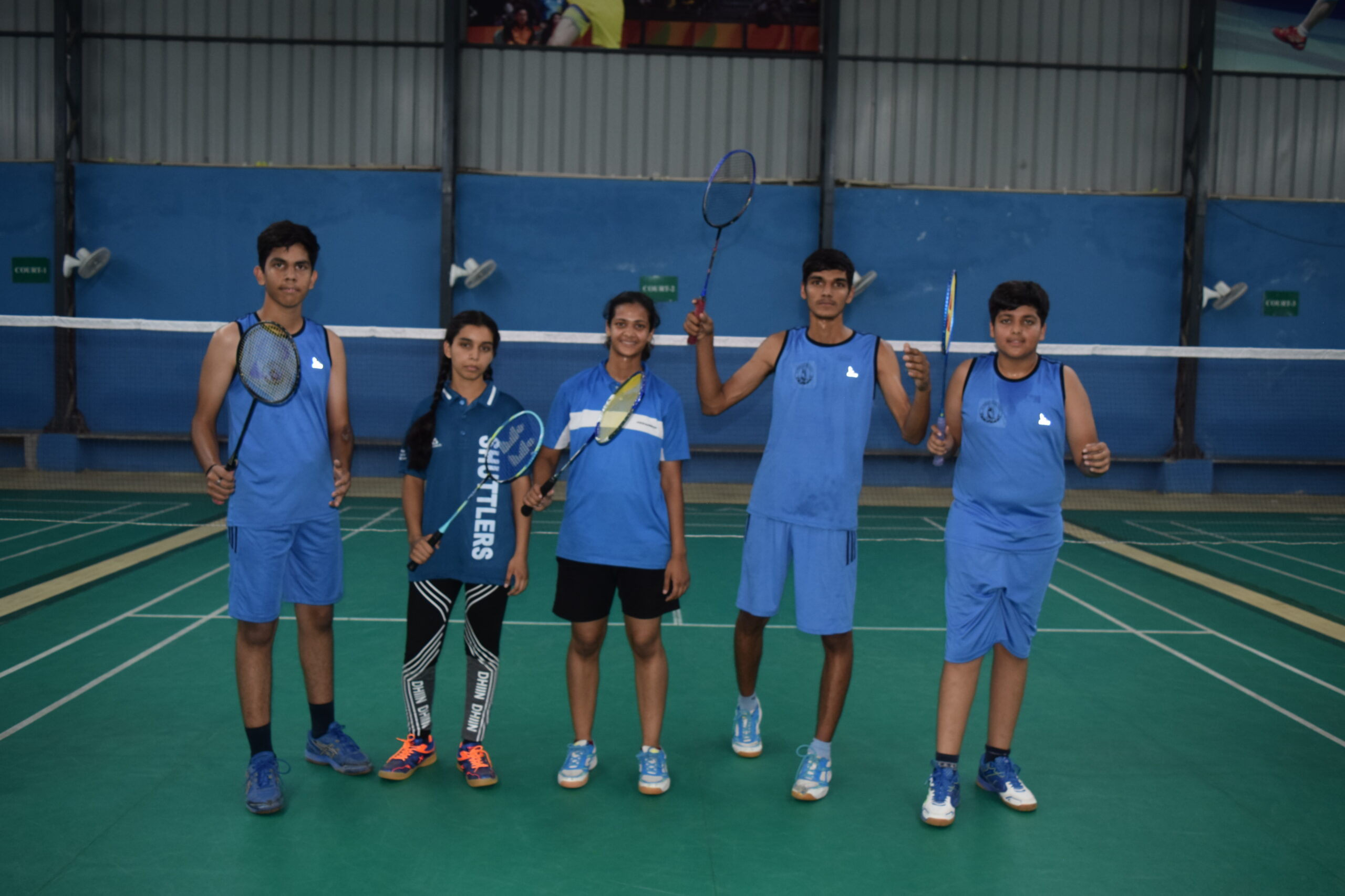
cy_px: 448
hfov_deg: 61.9
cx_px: 672
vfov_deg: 43.6
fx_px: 1121
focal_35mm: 30
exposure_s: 1/80
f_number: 4.5
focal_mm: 20
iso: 800
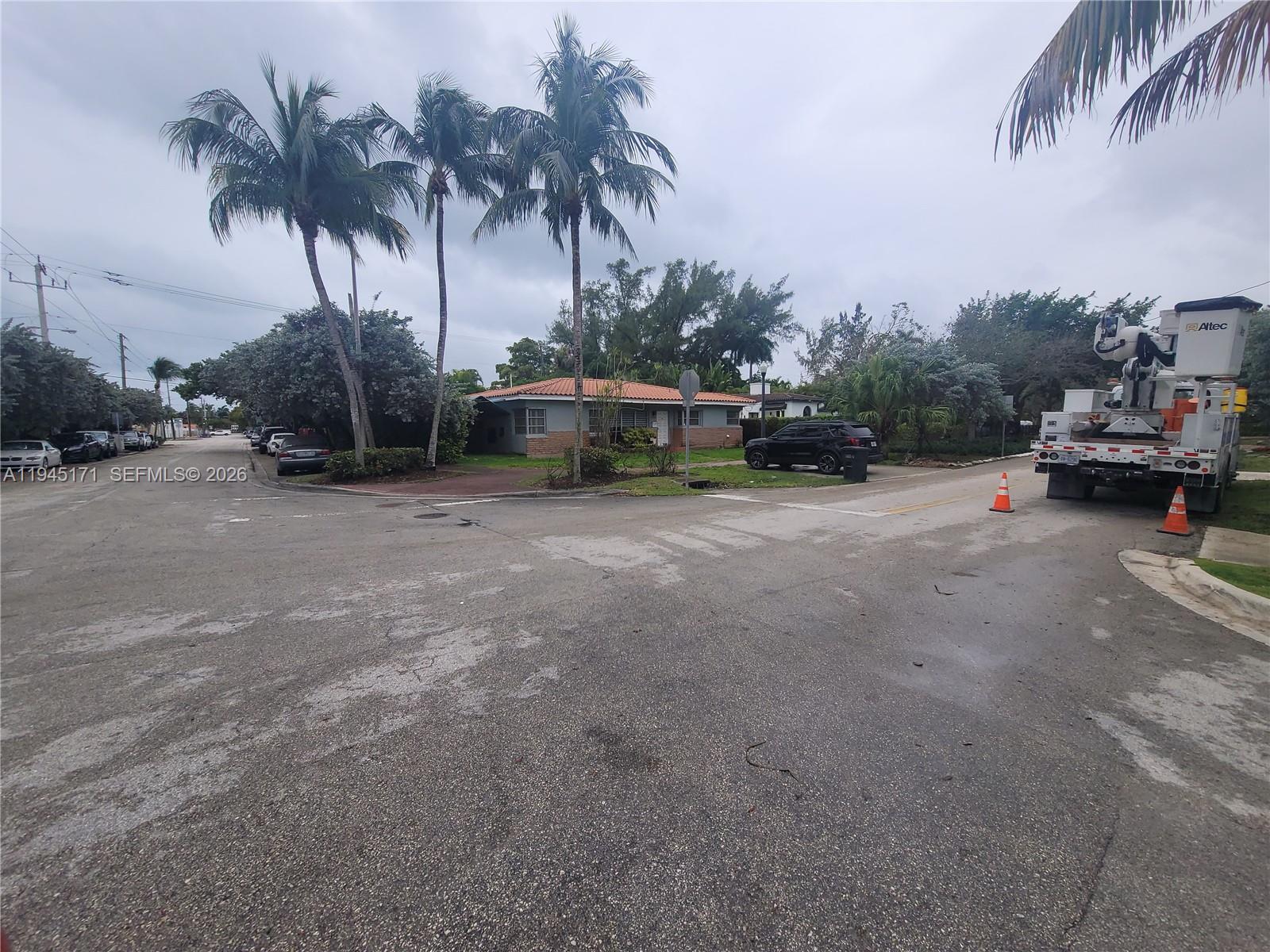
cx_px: 635
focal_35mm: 13
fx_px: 477
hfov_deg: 106.2
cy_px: 476
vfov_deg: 89.9
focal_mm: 2.2
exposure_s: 1/978
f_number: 2.2
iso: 64
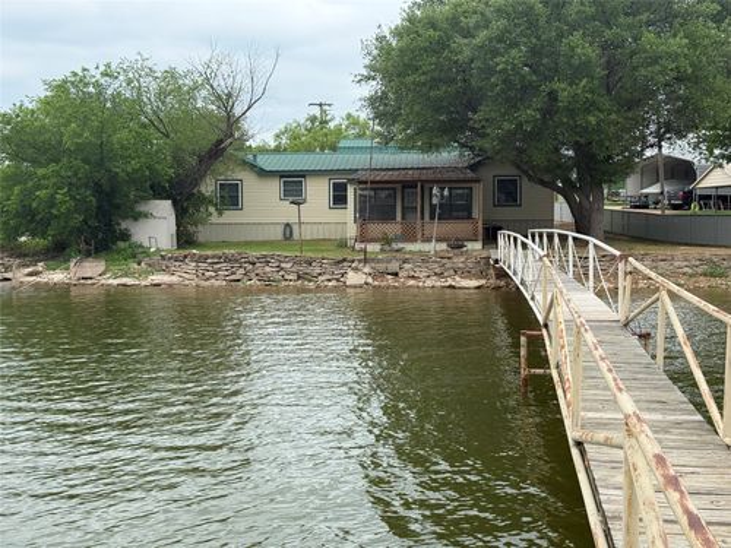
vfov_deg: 30.3
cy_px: 274
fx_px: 1014
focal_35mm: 48
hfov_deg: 39.7
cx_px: 366
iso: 64
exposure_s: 1/1429
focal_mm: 6.76
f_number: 1.78
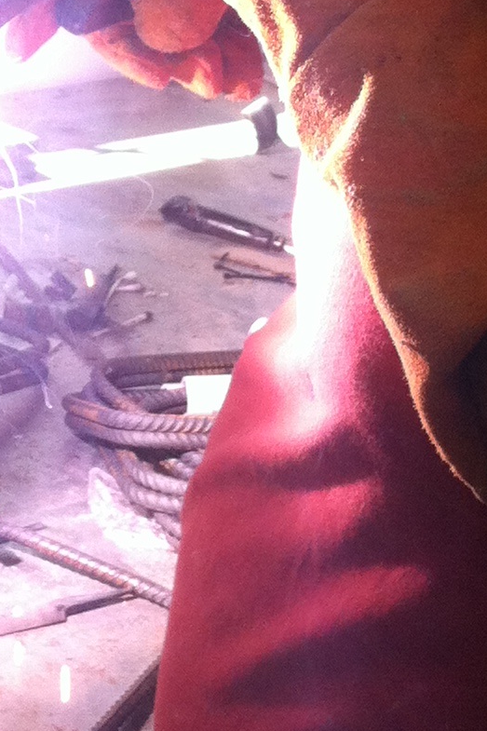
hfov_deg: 11.1
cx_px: -165
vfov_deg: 16.8
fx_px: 2436
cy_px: 27
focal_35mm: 120
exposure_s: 1/120
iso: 125
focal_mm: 3.85
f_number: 2.8
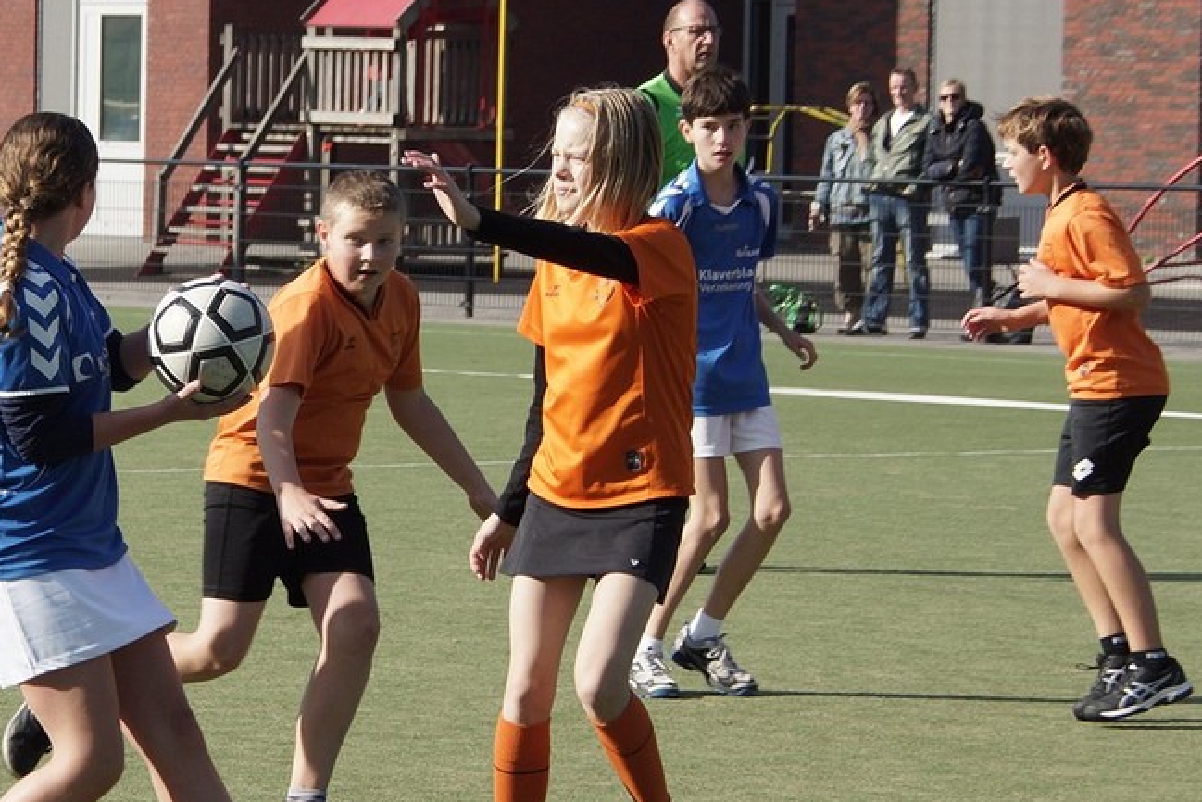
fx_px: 4742
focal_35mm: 142
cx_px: 369
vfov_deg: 9.7
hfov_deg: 14.4
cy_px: 463
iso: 100
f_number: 5.6
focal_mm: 60
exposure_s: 1/400
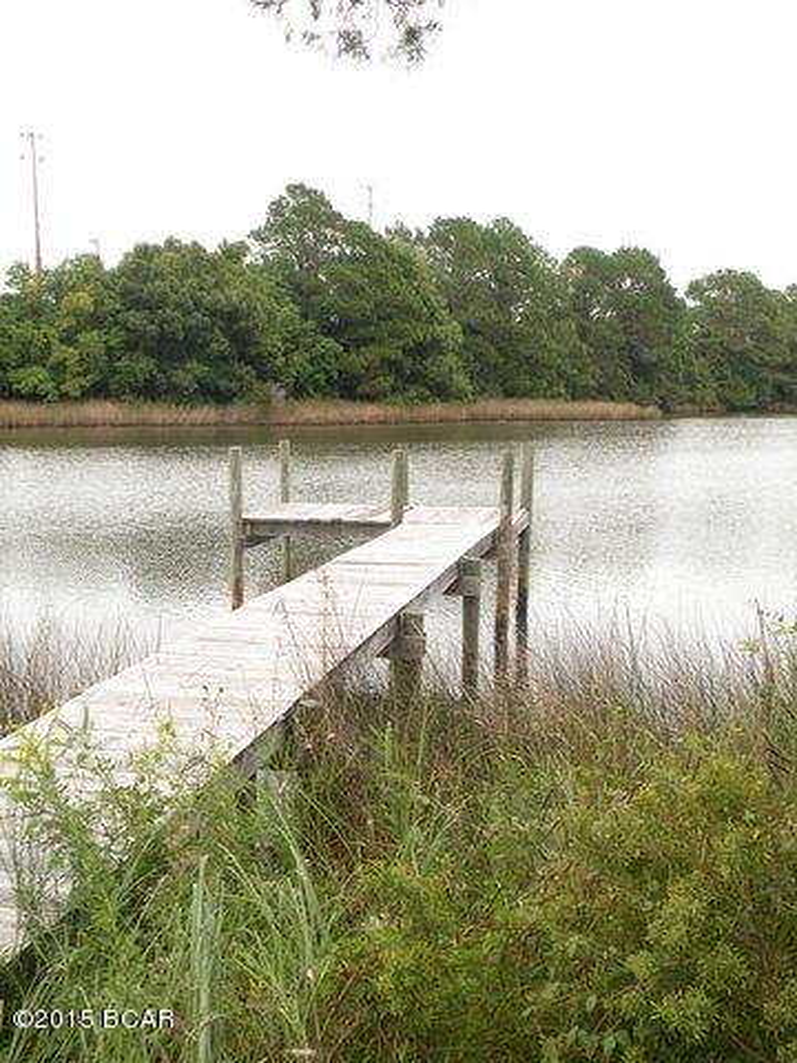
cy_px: 532
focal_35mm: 42
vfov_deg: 44.8
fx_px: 1289
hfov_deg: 34.3
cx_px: 398
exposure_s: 1/146
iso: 94
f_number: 4
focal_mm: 7.4
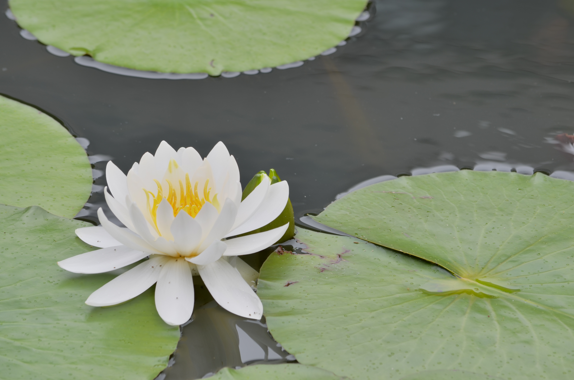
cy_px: 189
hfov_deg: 6.9
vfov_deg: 4.5
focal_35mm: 301
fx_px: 4789
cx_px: 287
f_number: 8
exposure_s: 1/100
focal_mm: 200
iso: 100
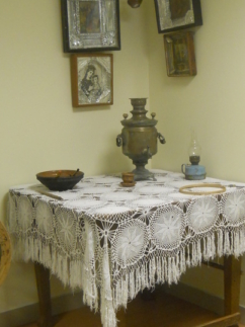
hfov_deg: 24.0
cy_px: 161
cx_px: 130
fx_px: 576
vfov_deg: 31.7
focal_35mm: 61
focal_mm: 6.72
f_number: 3.1
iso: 400
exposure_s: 1/30
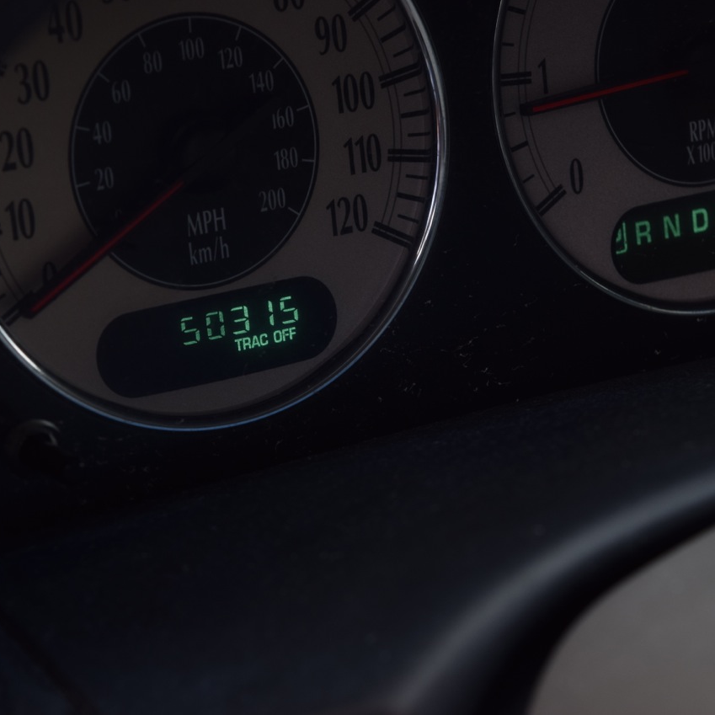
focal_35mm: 106
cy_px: 358
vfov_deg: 16.5
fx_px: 2469
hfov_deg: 16.4
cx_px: 243
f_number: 6.3
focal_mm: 55
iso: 200
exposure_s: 1/125
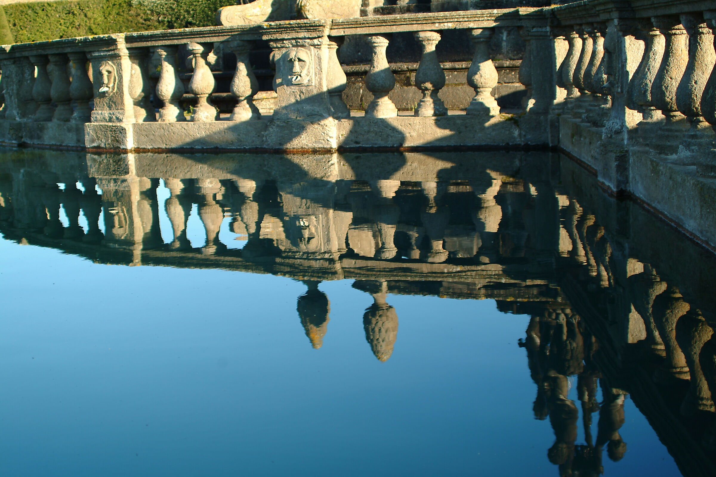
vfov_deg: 25.8
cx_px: 358
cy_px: 238
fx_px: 1044
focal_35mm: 52
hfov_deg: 37.9
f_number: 4
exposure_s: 1/250
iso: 100
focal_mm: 35
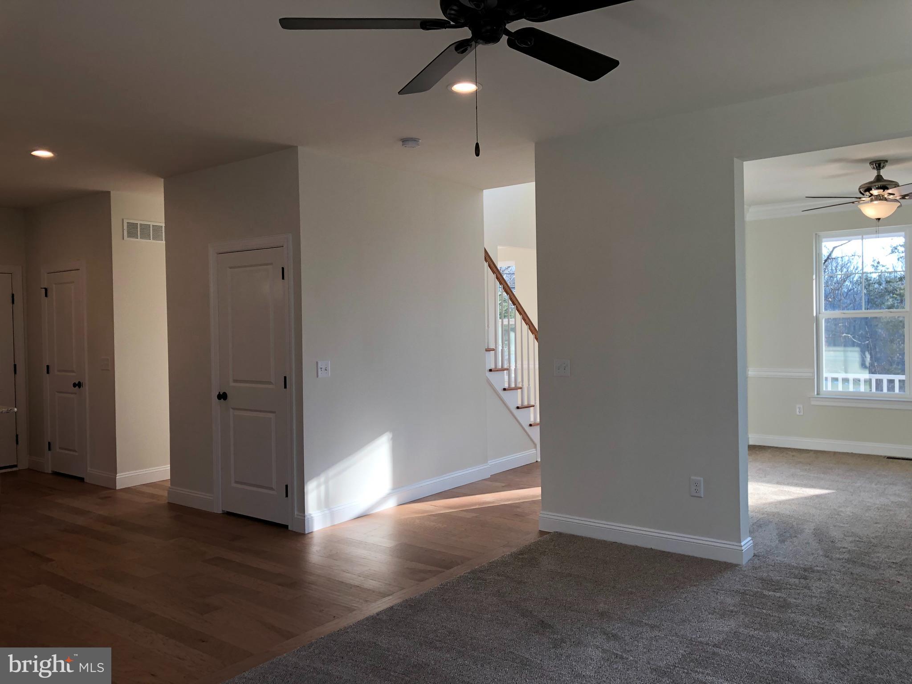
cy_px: 342
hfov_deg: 63.4
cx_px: 456
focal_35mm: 28
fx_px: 738
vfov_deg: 49.7
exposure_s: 1/120
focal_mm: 4
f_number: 1.8
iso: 40
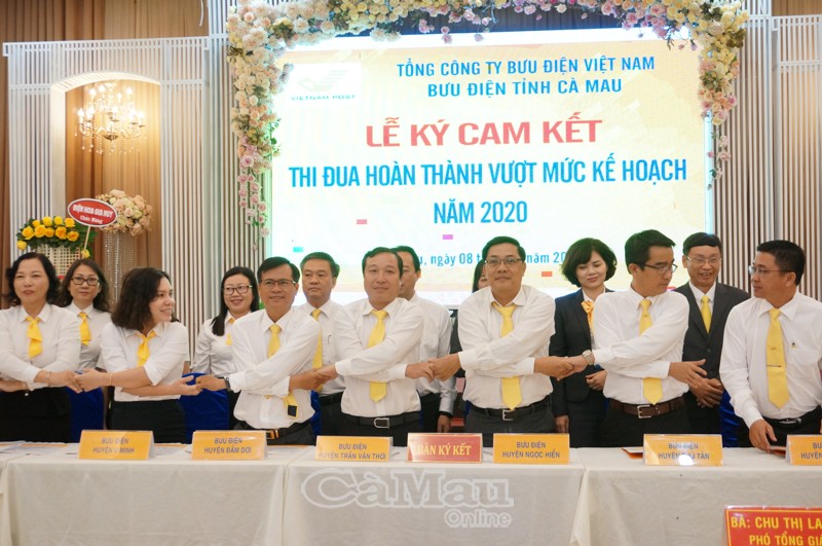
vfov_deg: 28.0
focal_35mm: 48
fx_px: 1094
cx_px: 411
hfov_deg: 41.2
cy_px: 273
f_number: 5.6
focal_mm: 32
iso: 1600
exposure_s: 1/80
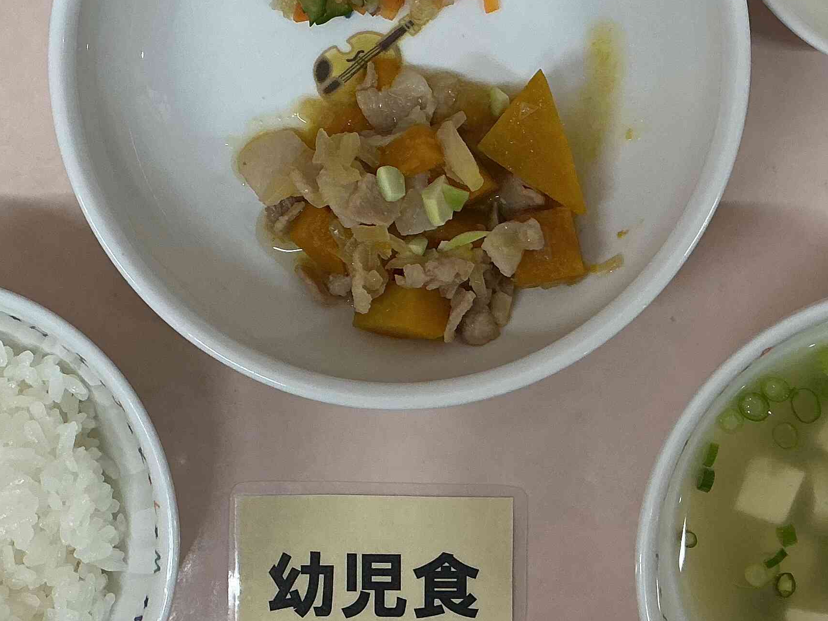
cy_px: 205
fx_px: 1627
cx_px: 336
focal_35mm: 68
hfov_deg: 28.5
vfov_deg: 21.5
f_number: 1.8
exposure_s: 1/120
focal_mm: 3
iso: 64
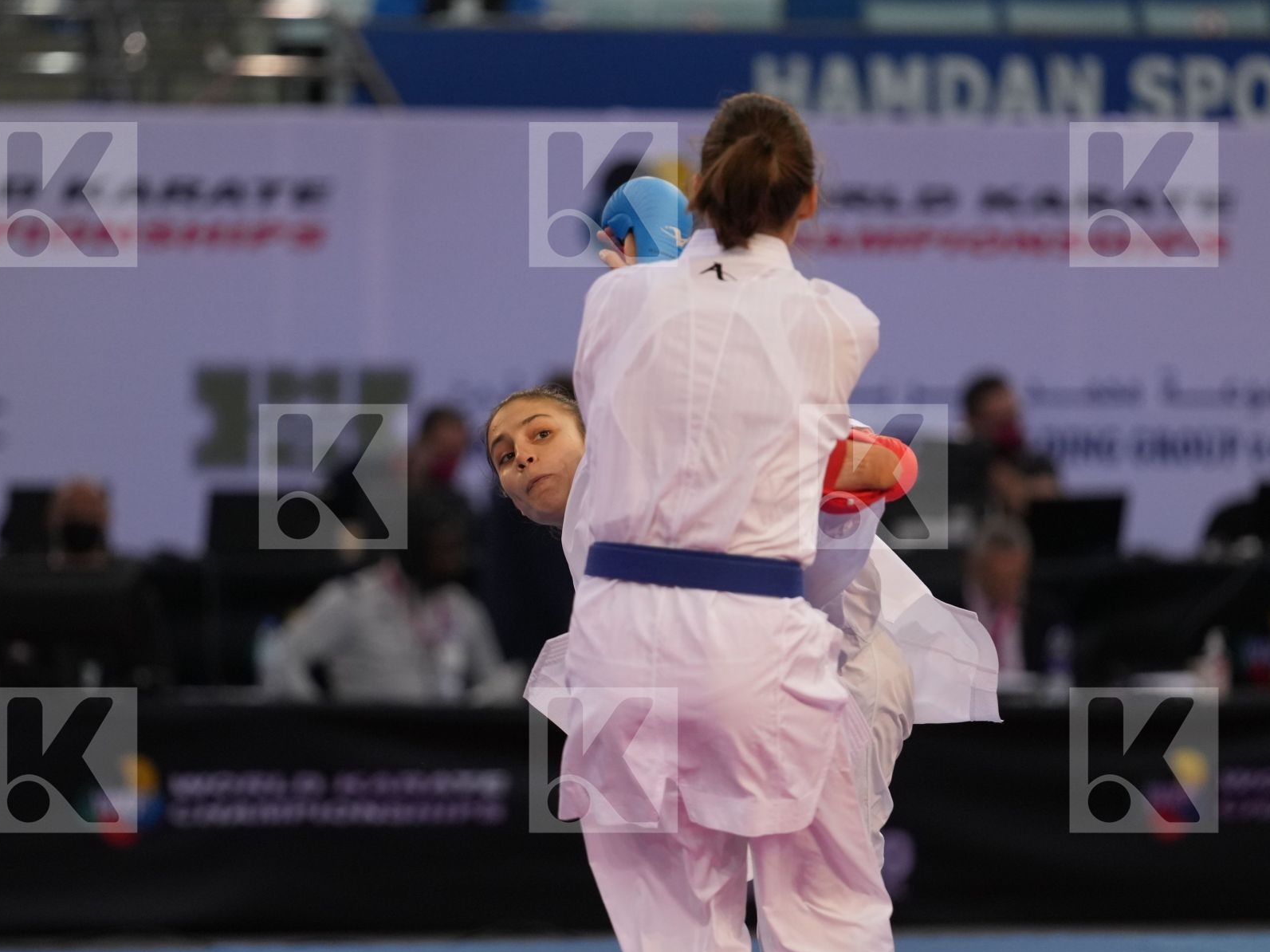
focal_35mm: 326
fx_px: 11958
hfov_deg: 6.1
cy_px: 477
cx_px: 604
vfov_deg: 4.6
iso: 1600
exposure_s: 1/1000
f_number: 2.8
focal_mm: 200
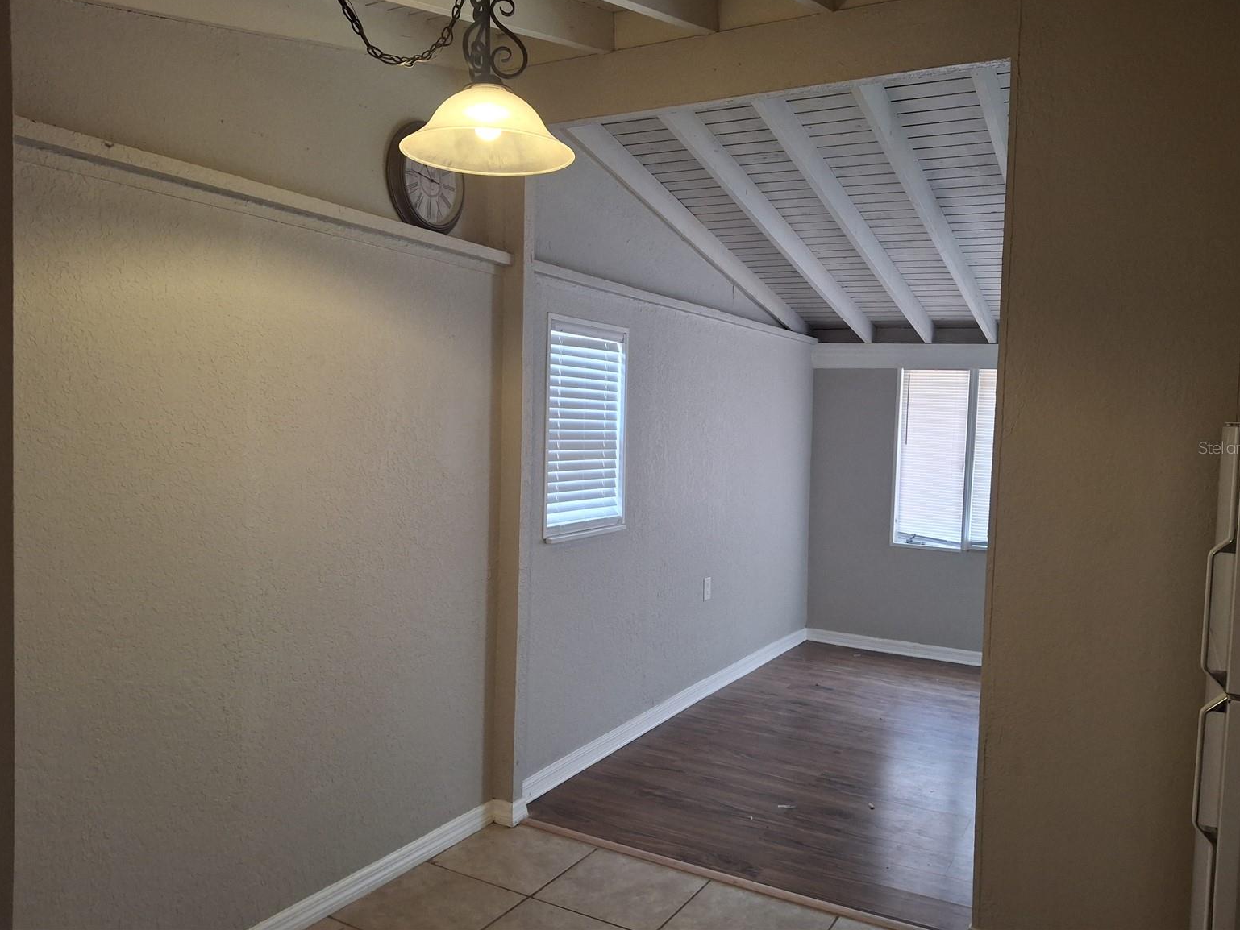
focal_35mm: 26
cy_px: 447
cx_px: 630
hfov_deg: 67.3
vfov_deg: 53.1
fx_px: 932
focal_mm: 4.69
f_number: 1.8
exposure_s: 1/120
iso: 160
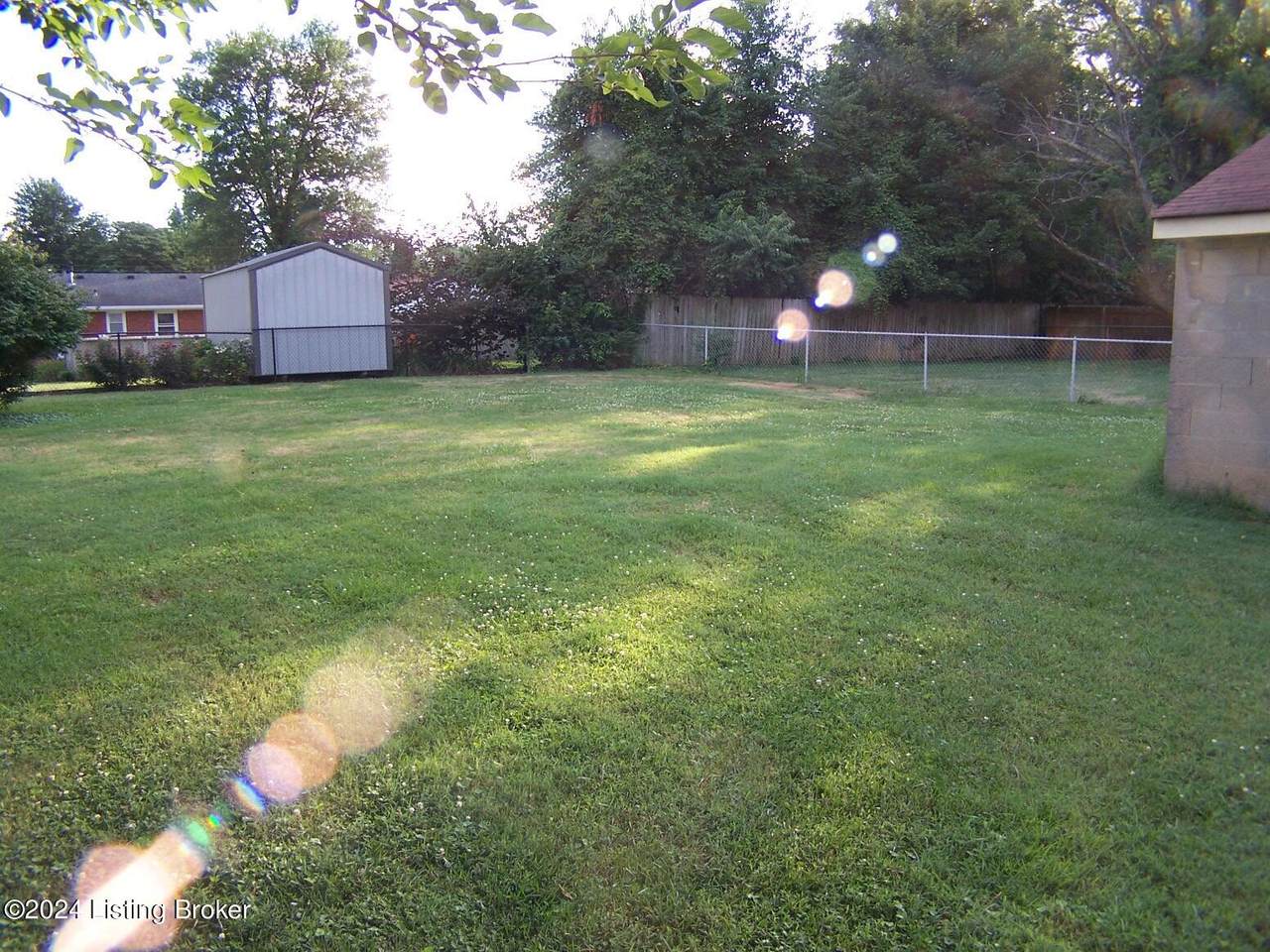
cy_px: 476
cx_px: 635
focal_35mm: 38
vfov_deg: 37.7
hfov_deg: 49.0
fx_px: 1394
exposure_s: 1/125
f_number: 2.8
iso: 80
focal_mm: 6.3
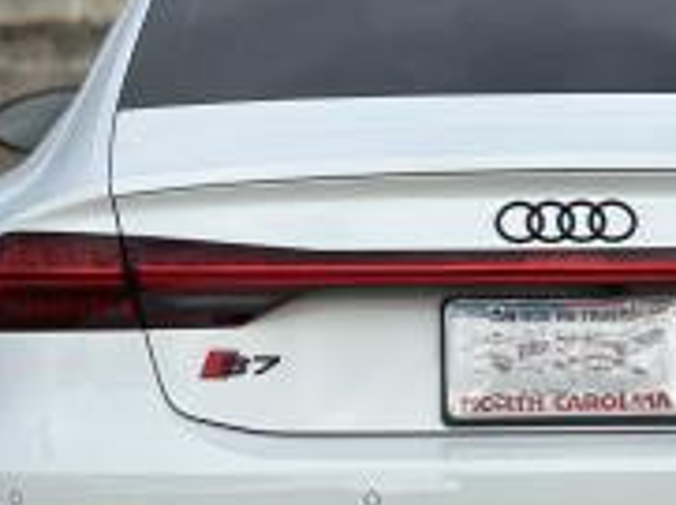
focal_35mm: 215
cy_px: 251
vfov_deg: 6.9
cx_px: 430
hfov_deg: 9.2
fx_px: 4190
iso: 32
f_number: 2.8
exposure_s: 1/389
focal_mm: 9
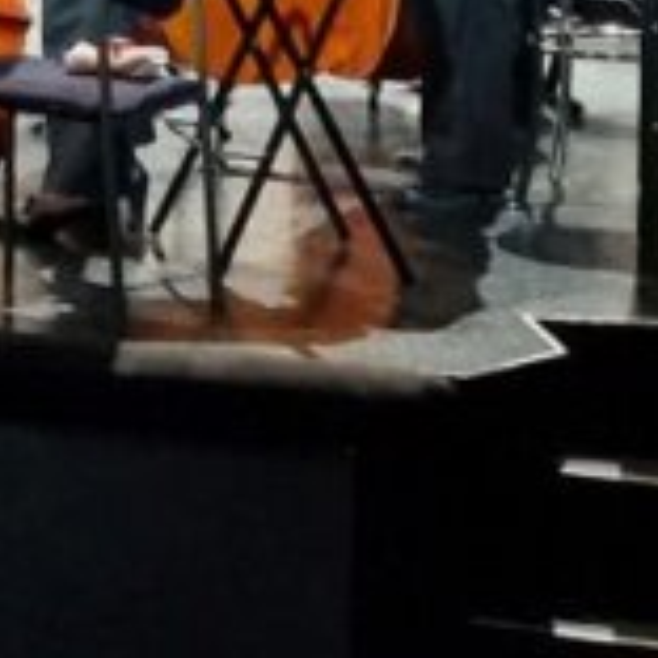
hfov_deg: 9.4
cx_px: -957
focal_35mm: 164
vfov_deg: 10.2
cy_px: -382
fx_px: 3527
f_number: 1.8
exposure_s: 1/25
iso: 800
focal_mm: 6.4
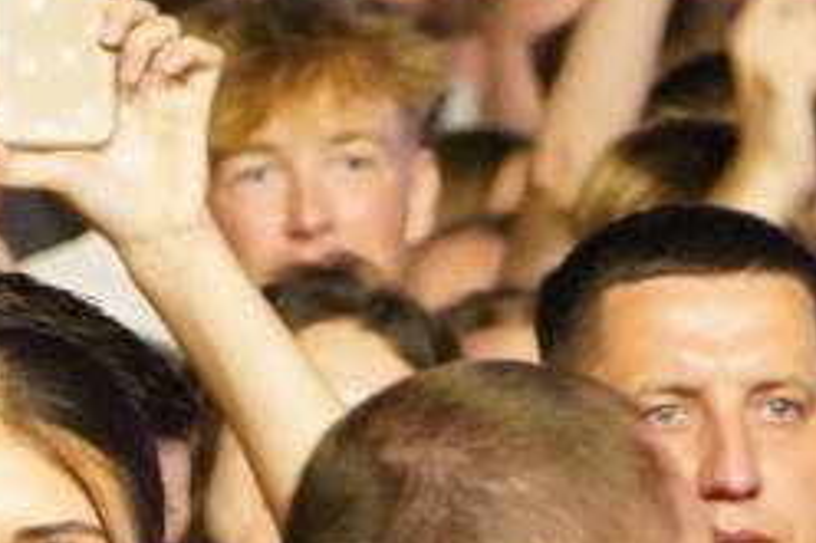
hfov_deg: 3.7
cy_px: 482
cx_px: 431
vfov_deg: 2.5
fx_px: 12481
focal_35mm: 551
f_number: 4
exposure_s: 1/100
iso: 4000
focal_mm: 105
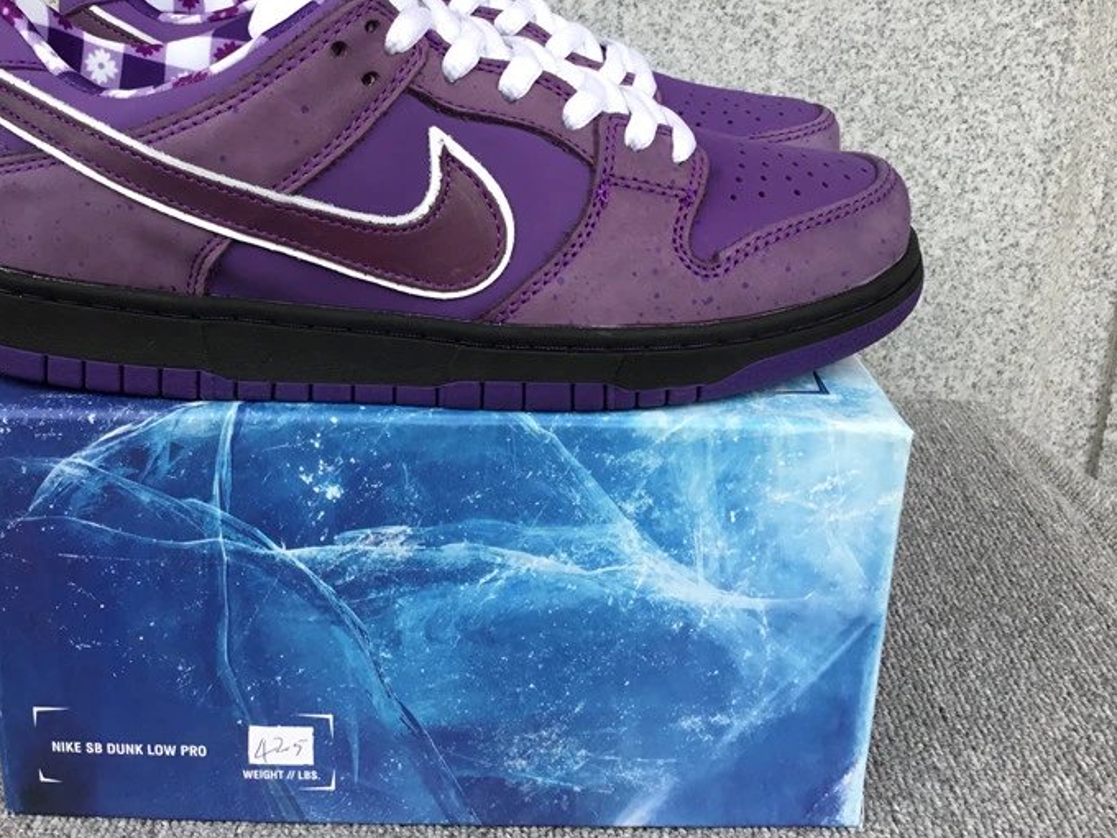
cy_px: 313
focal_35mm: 41
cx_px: 448
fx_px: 1323
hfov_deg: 45.5
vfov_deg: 34.9
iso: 25
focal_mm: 3.3
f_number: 2.4
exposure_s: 1/50
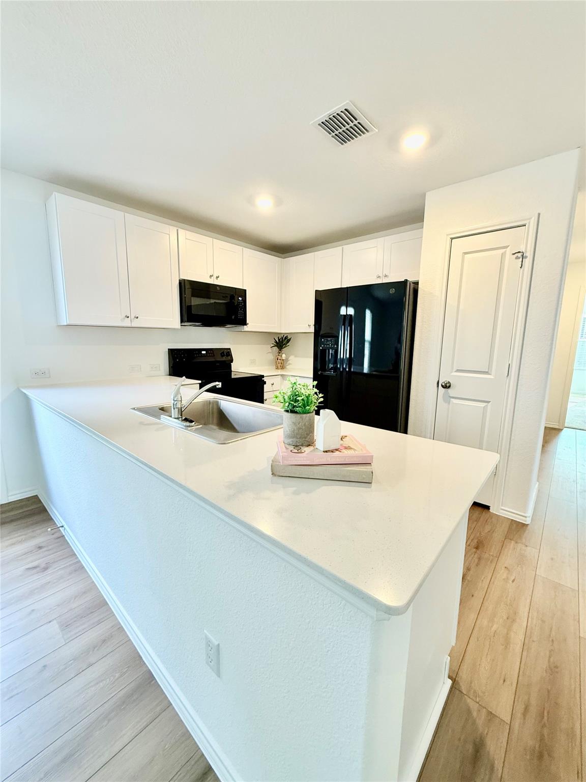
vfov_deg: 102.1
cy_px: 391
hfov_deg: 85.7
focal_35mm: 14
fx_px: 316
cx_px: 293
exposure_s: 1/60
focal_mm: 2.22
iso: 200
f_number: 2.2
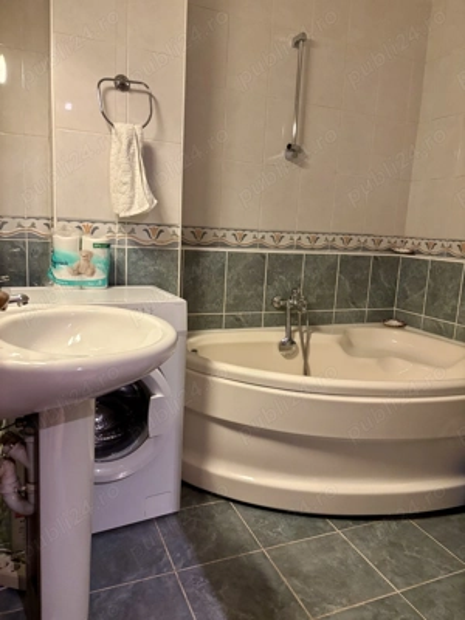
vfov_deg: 67.3
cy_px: 310
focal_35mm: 26
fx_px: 466
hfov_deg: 53.1
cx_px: 232
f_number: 1.6
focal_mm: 5.96
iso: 500
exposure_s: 1/33
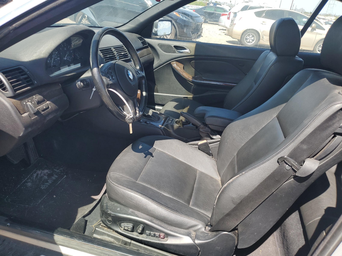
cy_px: 128
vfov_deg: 53.1
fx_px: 257
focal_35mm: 26
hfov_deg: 67.3
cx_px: 171
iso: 50
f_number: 1.5
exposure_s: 1/1000
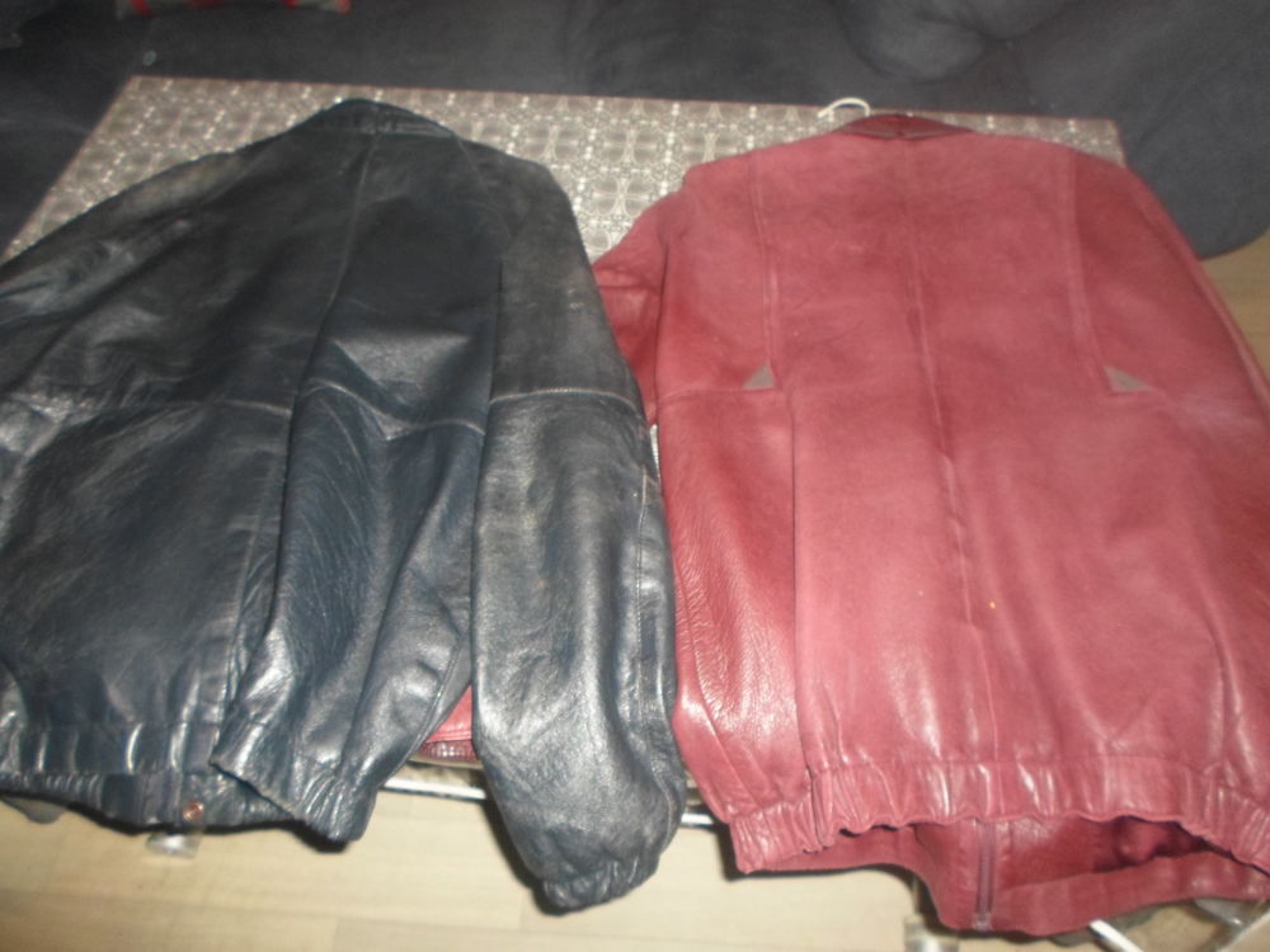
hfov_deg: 69.4
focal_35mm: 25
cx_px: 635
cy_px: 476
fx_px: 917
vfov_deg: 54.9
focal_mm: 4.5
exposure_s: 1/30
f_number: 2.5
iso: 160
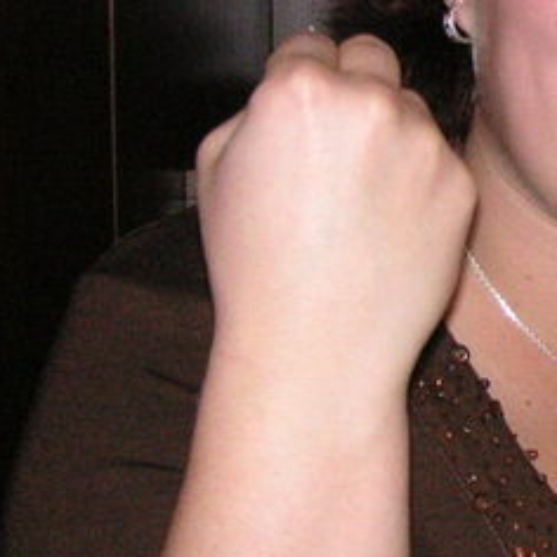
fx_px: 2021
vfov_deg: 15.7
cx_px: 878
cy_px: 179
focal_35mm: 111
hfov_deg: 14.5
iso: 160
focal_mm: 6.1
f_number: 2.8
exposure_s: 1/45
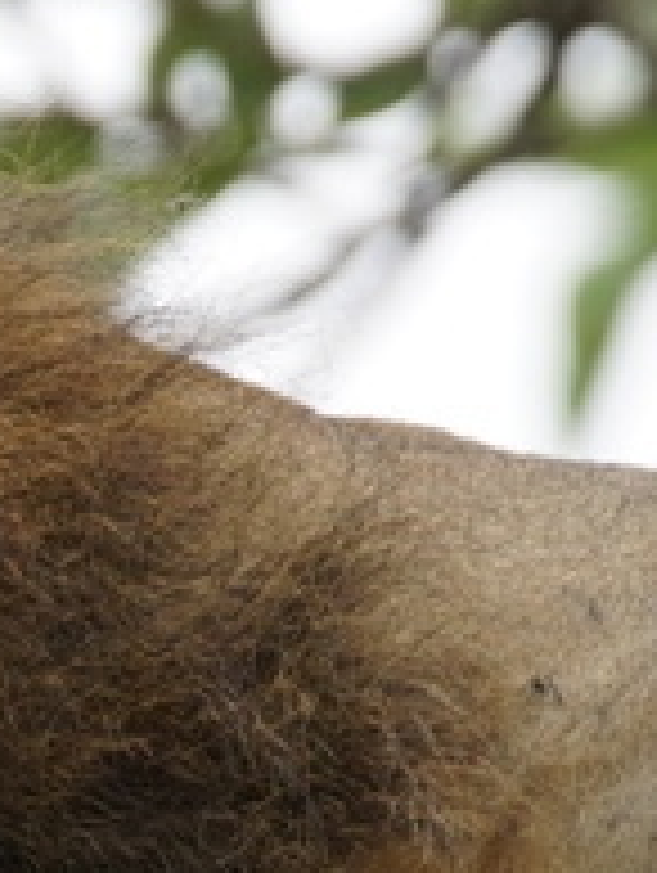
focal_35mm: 3997
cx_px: -441
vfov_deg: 0.5
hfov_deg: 0.4
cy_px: 864
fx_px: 100927
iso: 320
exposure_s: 1/500
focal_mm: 460
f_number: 6.3
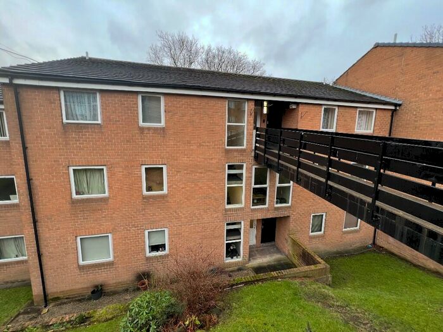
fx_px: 166
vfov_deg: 89.9
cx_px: 222
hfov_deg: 106.2
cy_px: 166
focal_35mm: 13
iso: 64
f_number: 1.8
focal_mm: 1.57
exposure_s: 1/99
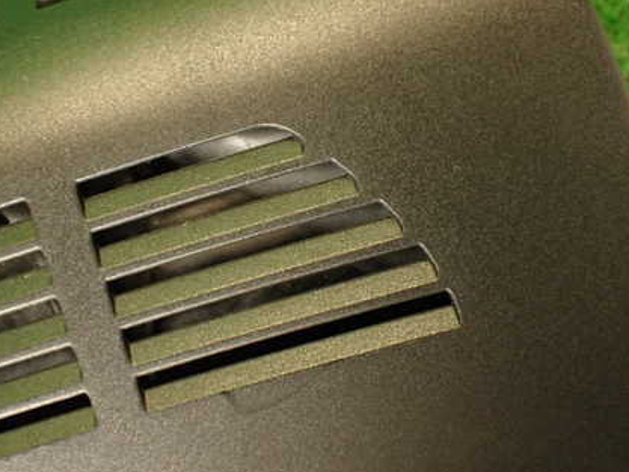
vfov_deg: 31.5
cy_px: 205
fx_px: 836
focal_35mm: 46
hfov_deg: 41.0
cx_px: 252
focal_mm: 5.79
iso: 250
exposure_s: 1/30
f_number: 2.4
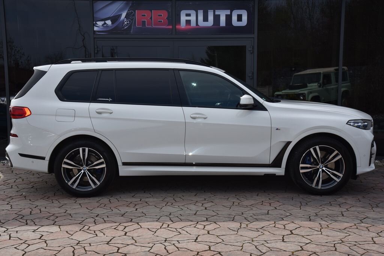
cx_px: 192
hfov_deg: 41.1
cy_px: 128
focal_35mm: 48
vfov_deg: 28.1
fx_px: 512
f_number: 18
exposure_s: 1/200
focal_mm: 48
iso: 500
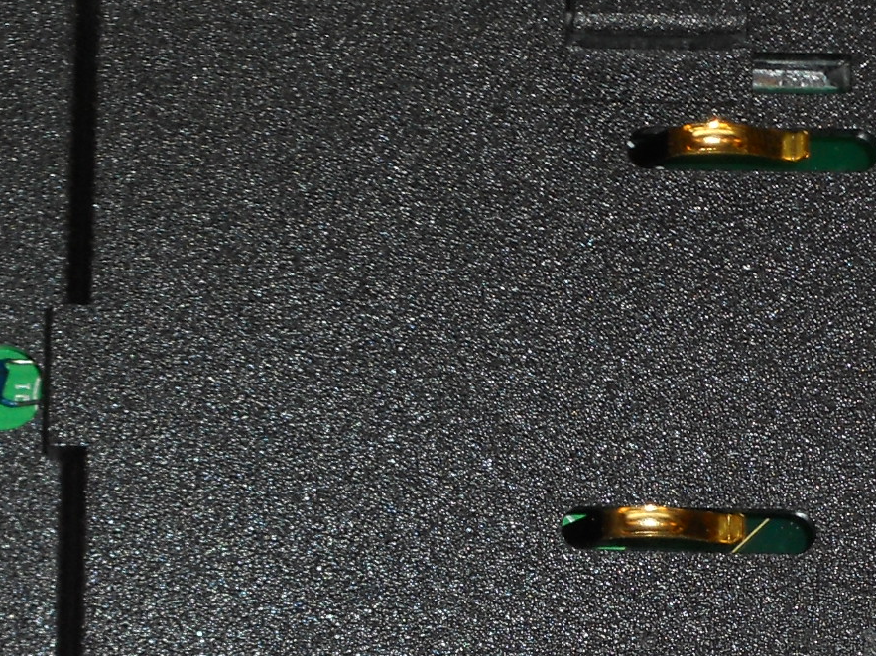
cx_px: 14
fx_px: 5718
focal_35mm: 226
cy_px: 565
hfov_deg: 8.7
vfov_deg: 6.6
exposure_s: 1/60
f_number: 5.9
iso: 80
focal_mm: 13.9
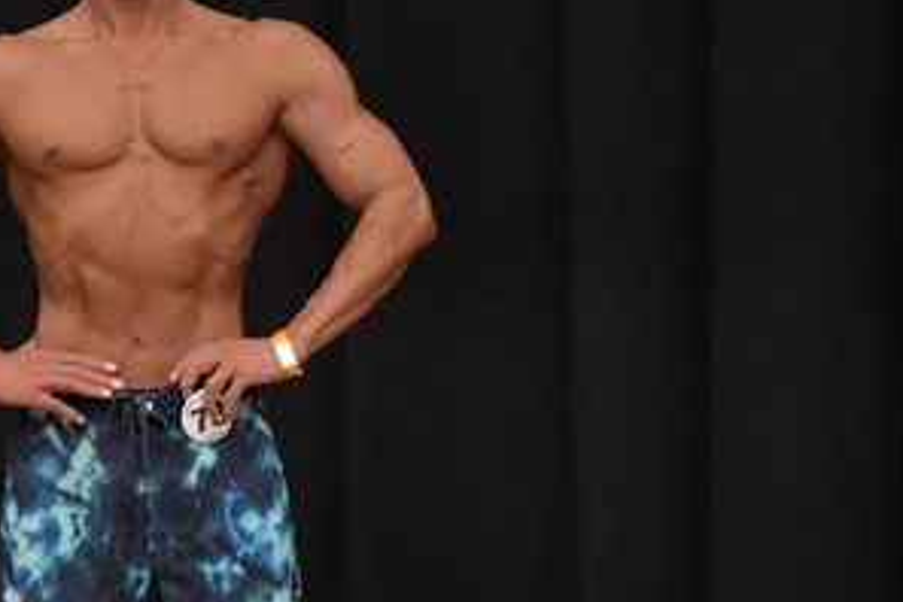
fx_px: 16679
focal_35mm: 665
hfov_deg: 3.1
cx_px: 175
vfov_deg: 2.1
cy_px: 465
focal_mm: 170
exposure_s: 1/400
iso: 6400
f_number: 5.6
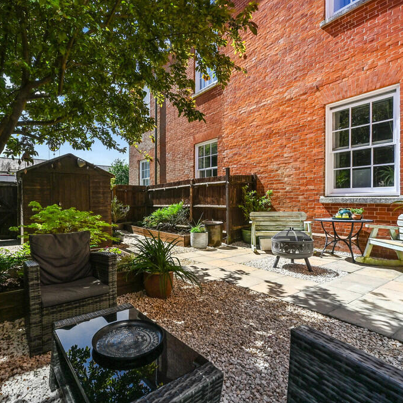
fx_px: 237
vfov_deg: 80.7
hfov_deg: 80.1
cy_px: 202
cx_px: 170
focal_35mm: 18
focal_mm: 14
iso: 400
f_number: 10
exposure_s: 1/1250
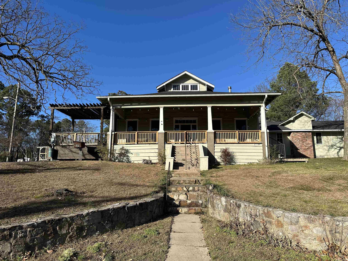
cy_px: 130
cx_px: 174
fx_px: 241
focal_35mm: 24
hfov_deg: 71.6
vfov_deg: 56.8
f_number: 1.78
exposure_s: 1/3597
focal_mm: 6.86
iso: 80
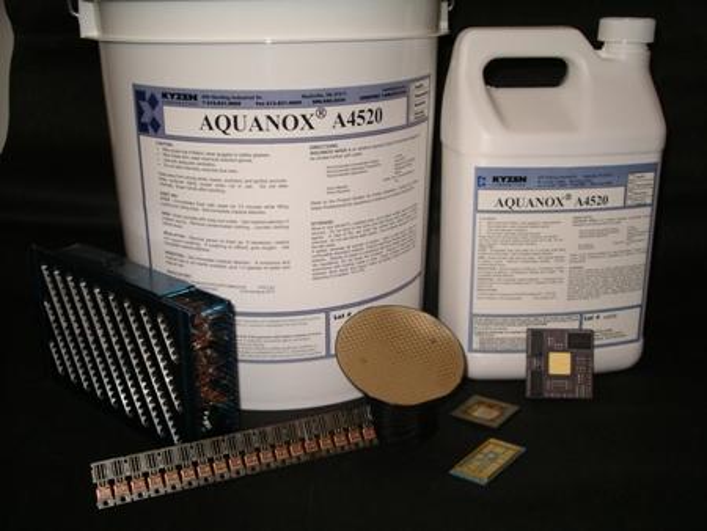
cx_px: 354
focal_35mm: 45
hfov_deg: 42.1
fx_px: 920
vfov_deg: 32.2
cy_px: 266
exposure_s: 1/42
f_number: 3
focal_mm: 9.3
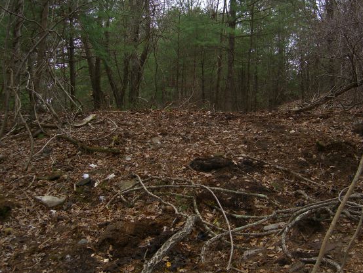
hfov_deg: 42.9
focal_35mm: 44
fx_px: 462
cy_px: 133
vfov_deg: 32.9
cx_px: 183
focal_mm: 7.9
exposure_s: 1/200
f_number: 2.8
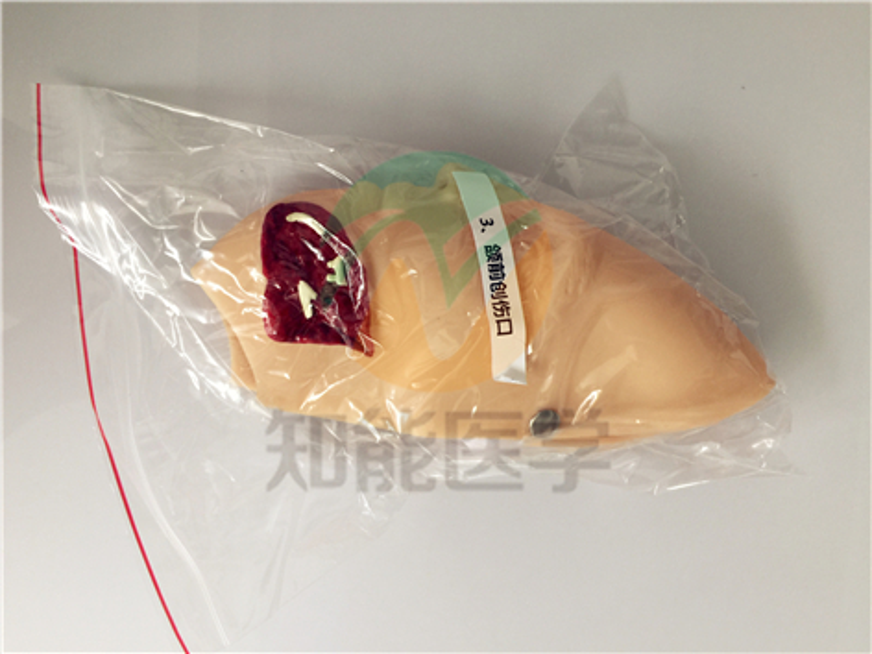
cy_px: 327
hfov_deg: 61.7
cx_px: 436
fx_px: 731
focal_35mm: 29
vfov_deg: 48.2
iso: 40
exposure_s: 1/33
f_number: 2.2
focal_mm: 4.15
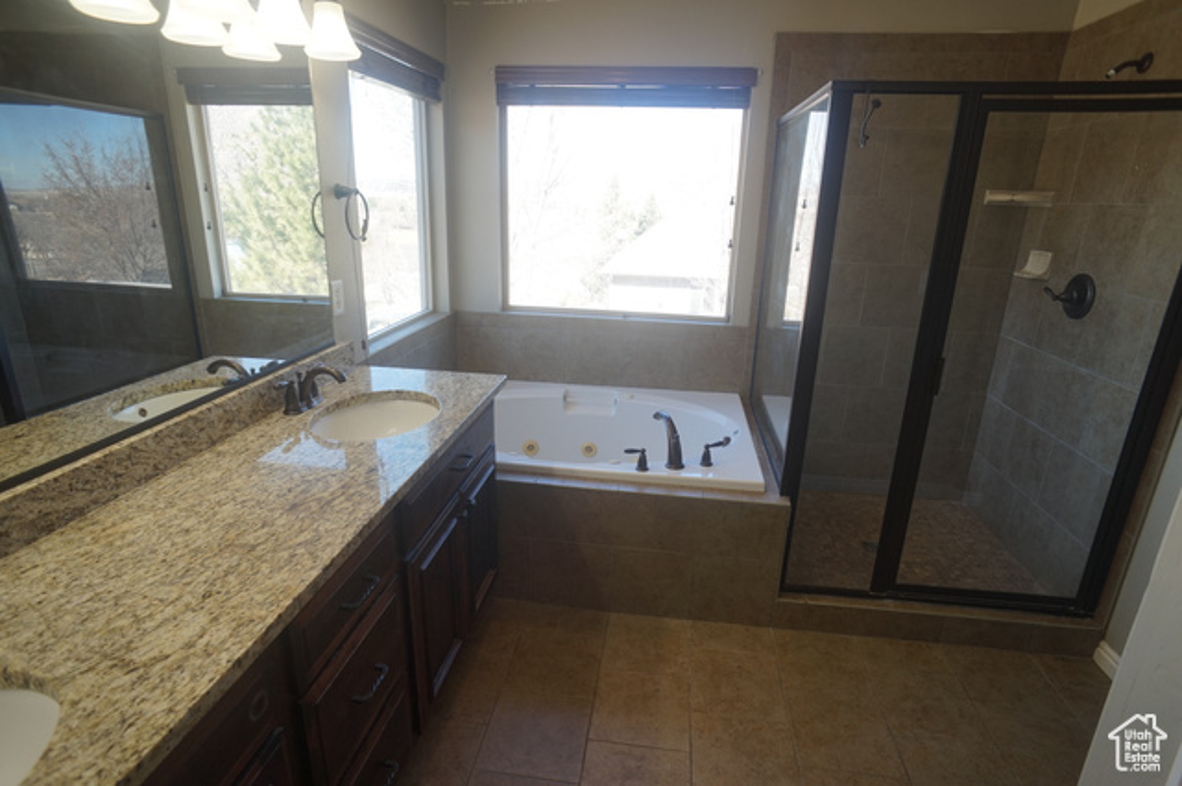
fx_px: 788
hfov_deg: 73.8
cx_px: 591
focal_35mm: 24
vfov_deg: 53.1
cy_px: 393
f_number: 4.5
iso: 100
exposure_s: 1/60
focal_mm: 16
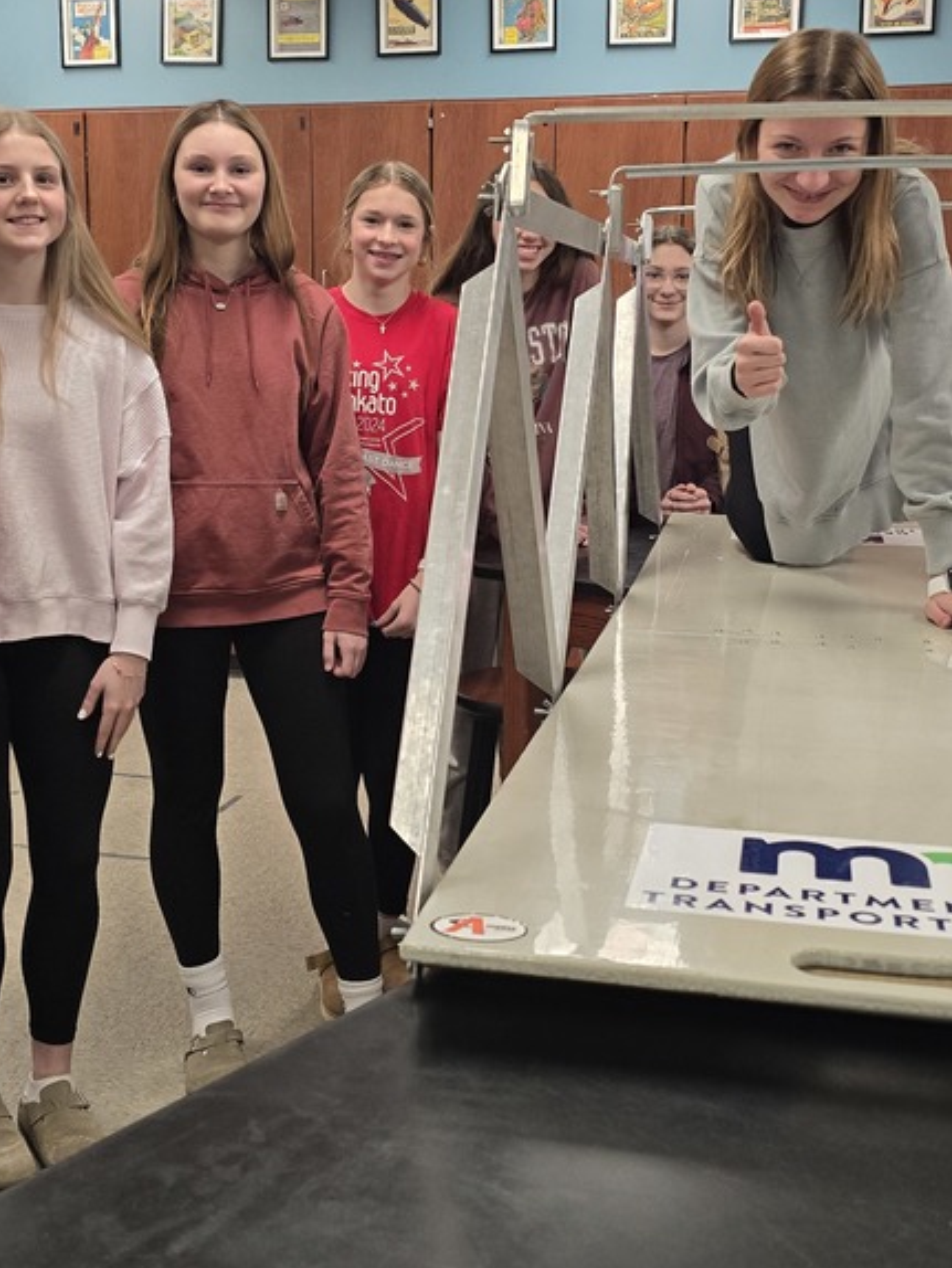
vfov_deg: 45.4
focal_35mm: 41
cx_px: 459
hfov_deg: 35.2
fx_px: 1502
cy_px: 490
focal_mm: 6.3
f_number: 1.7
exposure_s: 1/120
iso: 200
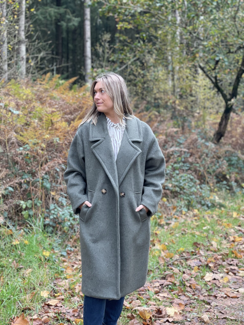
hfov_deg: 28.0
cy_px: 162
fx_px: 489
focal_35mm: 52
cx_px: 122
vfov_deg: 36.8
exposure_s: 1/122
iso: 64
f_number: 2
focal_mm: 6
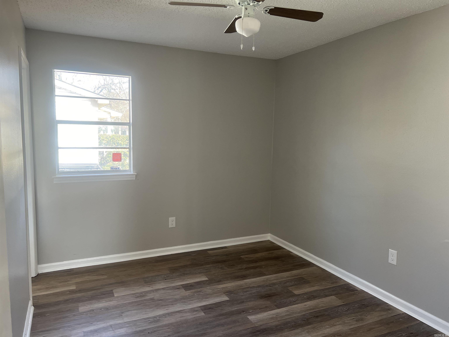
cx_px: 224
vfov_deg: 53.1
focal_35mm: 26
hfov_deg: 67.3
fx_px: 337
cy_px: 168
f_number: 1.5
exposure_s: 1/121
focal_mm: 5.7
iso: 125
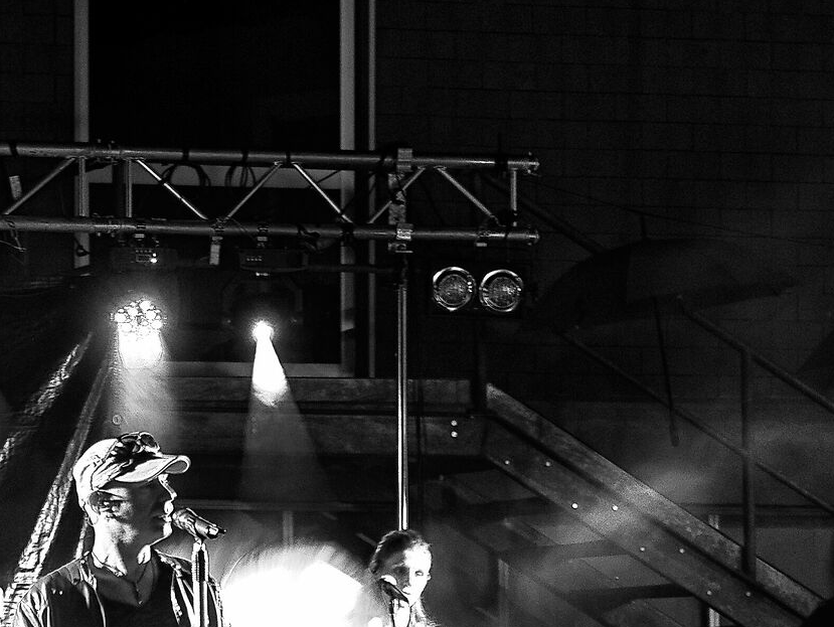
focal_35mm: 220
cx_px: 39
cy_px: 662
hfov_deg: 8.9
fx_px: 5304
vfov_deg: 6.7
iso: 320
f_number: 3.9
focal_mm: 38
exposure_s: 1/5
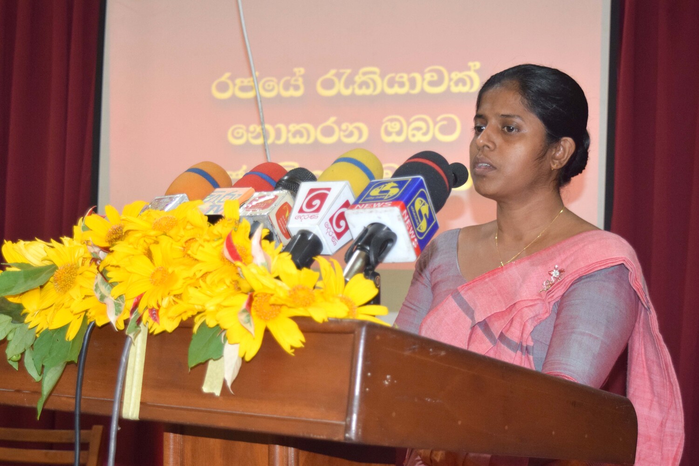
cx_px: 350
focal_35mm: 54
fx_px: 1048
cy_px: 233
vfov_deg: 25.1
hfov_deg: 36.9
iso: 1250
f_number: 4.8
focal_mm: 36
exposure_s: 1/60
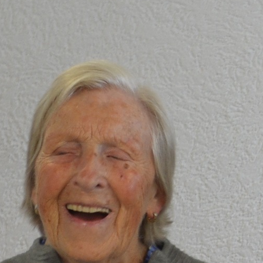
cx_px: 491
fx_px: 2949
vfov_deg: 5.1
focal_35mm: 343
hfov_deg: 5.0
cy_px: 346
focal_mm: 55
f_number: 5.6
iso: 500
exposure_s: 1/15
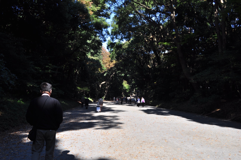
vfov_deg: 36.8
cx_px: 120
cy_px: 80
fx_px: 241
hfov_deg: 53.2
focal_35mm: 36
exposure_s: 1/200
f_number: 8
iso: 200
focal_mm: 24
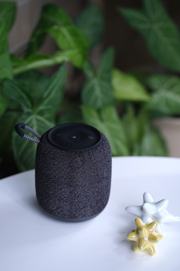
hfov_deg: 15.2
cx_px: 90
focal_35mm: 90
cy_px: 136
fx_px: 675
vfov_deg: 22.6
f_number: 2.8
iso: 500
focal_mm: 60
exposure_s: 1/800
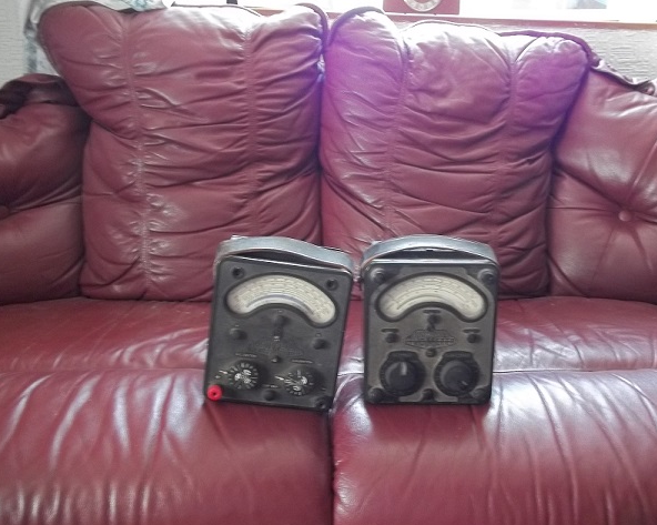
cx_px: 344
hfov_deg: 52.8
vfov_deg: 43.3
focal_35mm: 34
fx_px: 661
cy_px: 267
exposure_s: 1/8
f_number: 2.9
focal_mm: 5.7
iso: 222
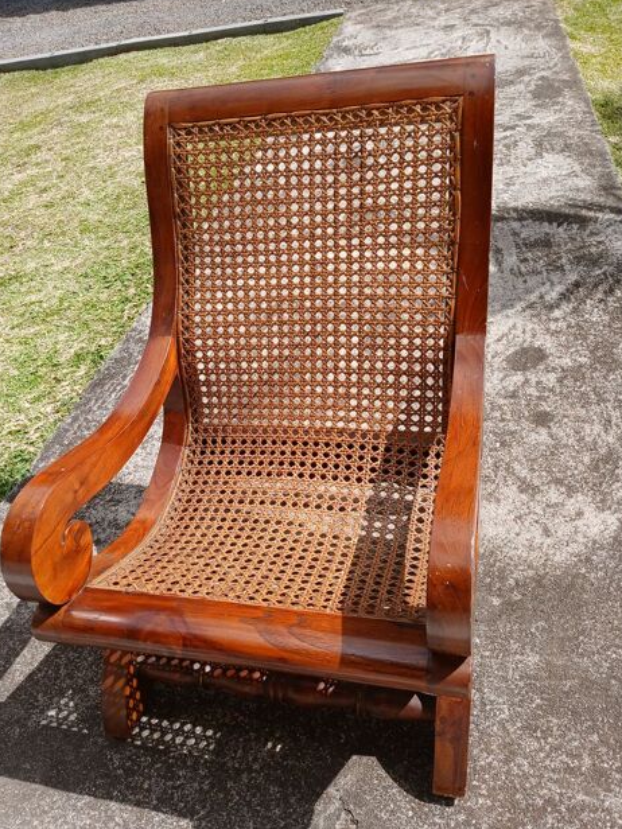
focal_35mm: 27
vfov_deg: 65.3
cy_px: 424
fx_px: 647
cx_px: 311
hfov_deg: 51.4
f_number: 1.8
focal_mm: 3.98
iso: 20
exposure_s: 1/427
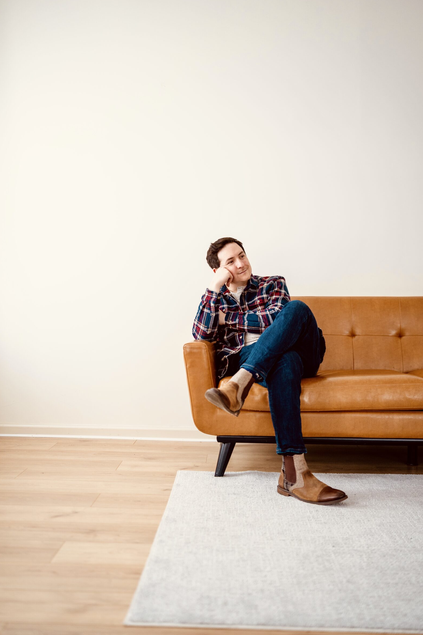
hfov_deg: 35.1
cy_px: 316
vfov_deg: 50.7
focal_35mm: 38
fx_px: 670
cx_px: 218
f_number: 1.4
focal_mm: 35
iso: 800
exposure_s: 1/200
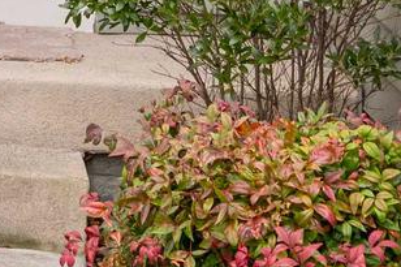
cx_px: -286
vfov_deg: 6.1
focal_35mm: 216
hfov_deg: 9.1
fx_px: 2408
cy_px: -324
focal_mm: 32.5
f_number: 8
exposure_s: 1/250
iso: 1000
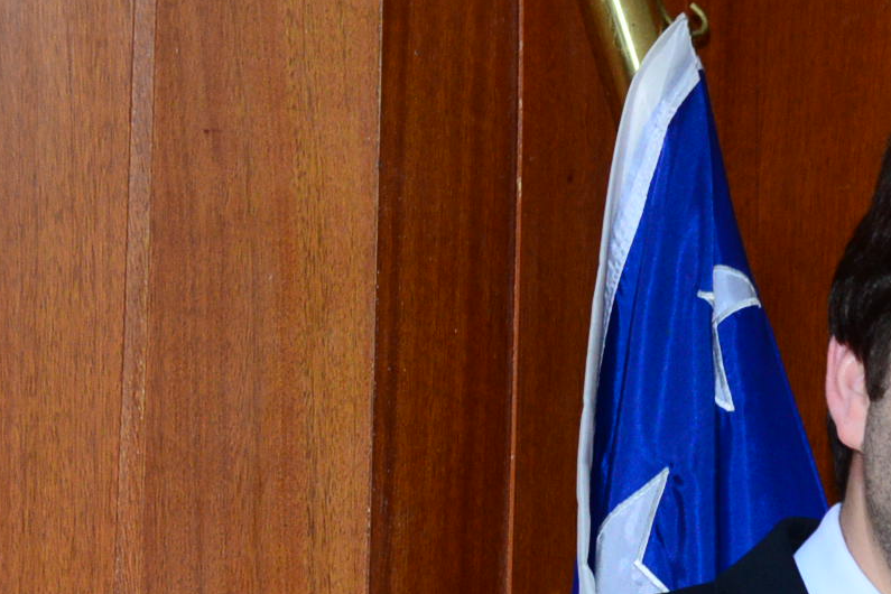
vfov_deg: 6.4
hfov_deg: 9.3
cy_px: 1013
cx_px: 1616
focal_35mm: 212
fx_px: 5247
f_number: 5.6
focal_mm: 56
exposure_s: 1/125
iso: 2000
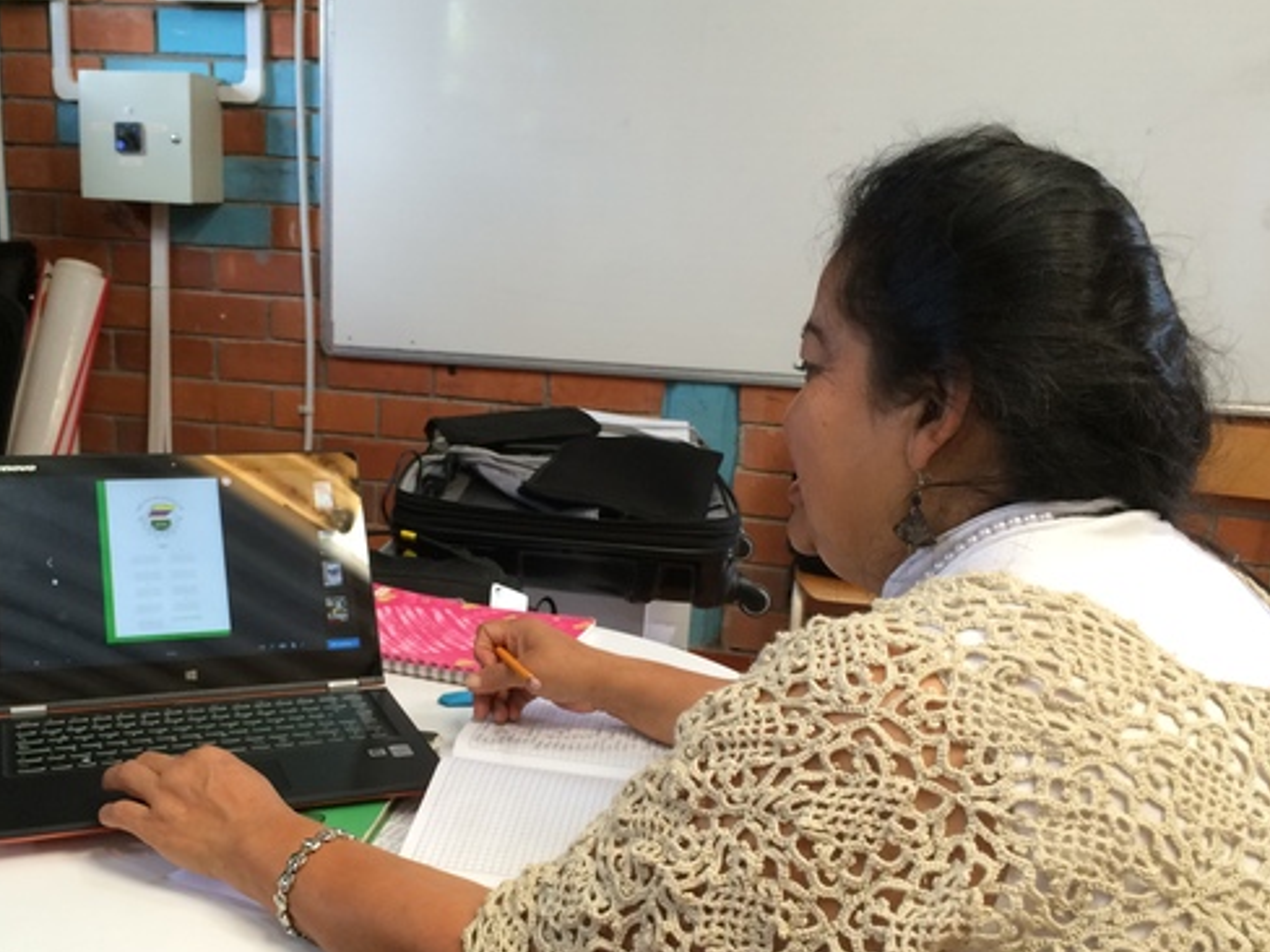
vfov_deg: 37.6
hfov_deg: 48.7
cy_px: 572
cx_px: 520
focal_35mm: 38
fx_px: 1394
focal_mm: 4.15
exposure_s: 1/30
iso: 40
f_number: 2.2
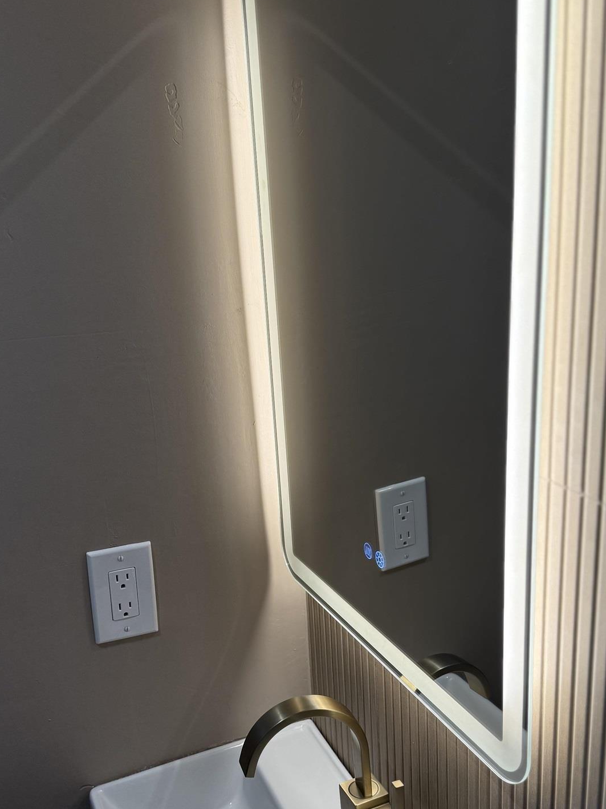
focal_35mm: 39
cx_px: 296
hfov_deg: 36.8
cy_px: 484
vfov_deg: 47.6
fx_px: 911
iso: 160
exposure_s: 1/234
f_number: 1.78
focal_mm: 6.76
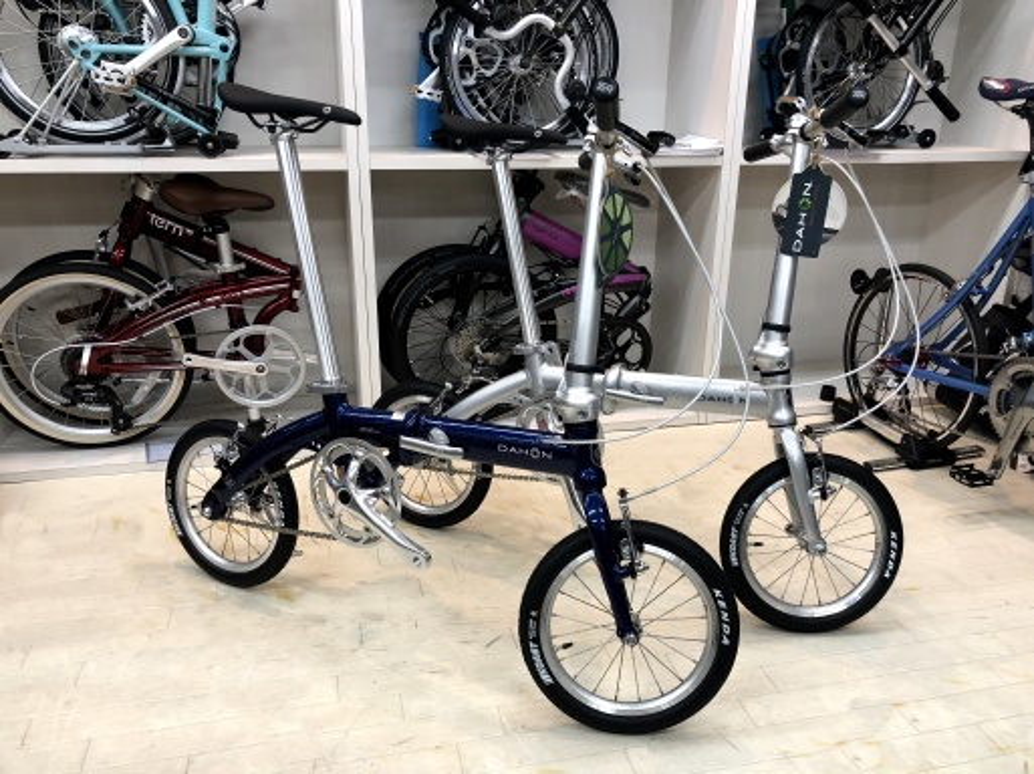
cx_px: 517
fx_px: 836
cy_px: 387
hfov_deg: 63.5
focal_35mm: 28
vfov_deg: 49.7
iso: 32
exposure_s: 1/33
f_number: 1.8
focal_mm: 4
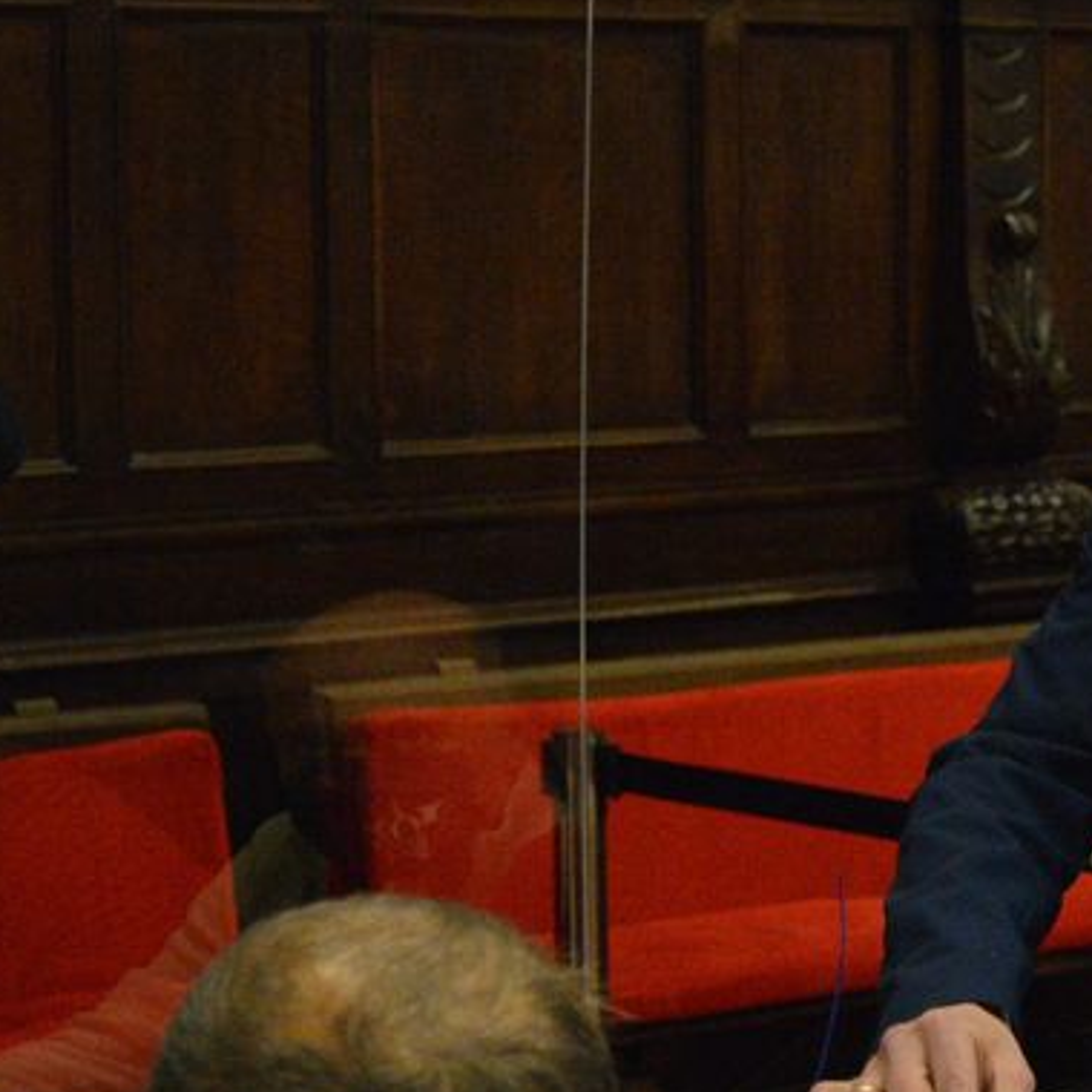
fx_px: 4783
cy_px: 708
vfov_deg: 13.0
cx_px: 1207
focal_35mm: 134
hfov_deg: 12.8
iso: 6400
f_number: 4.8
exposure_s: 1/250
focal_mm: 42
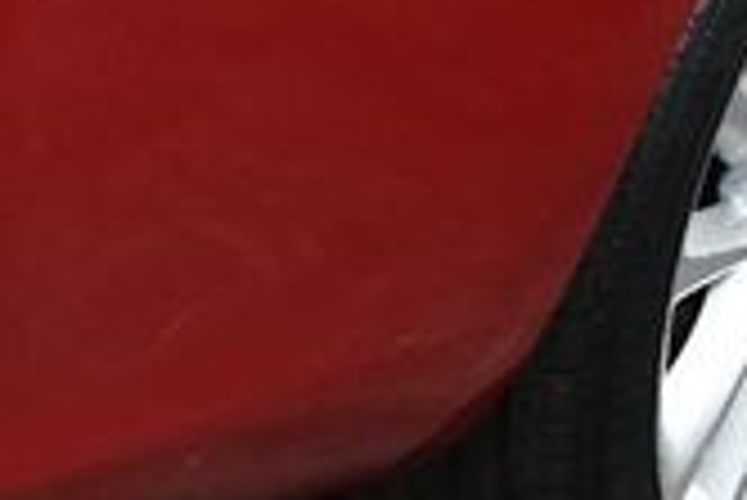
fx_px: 2887
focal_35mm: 139
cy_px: -221
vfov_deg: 9.6
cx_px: -288
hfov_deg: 14.0
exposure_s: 1/125
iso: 1400
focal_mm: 18
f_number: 3.5
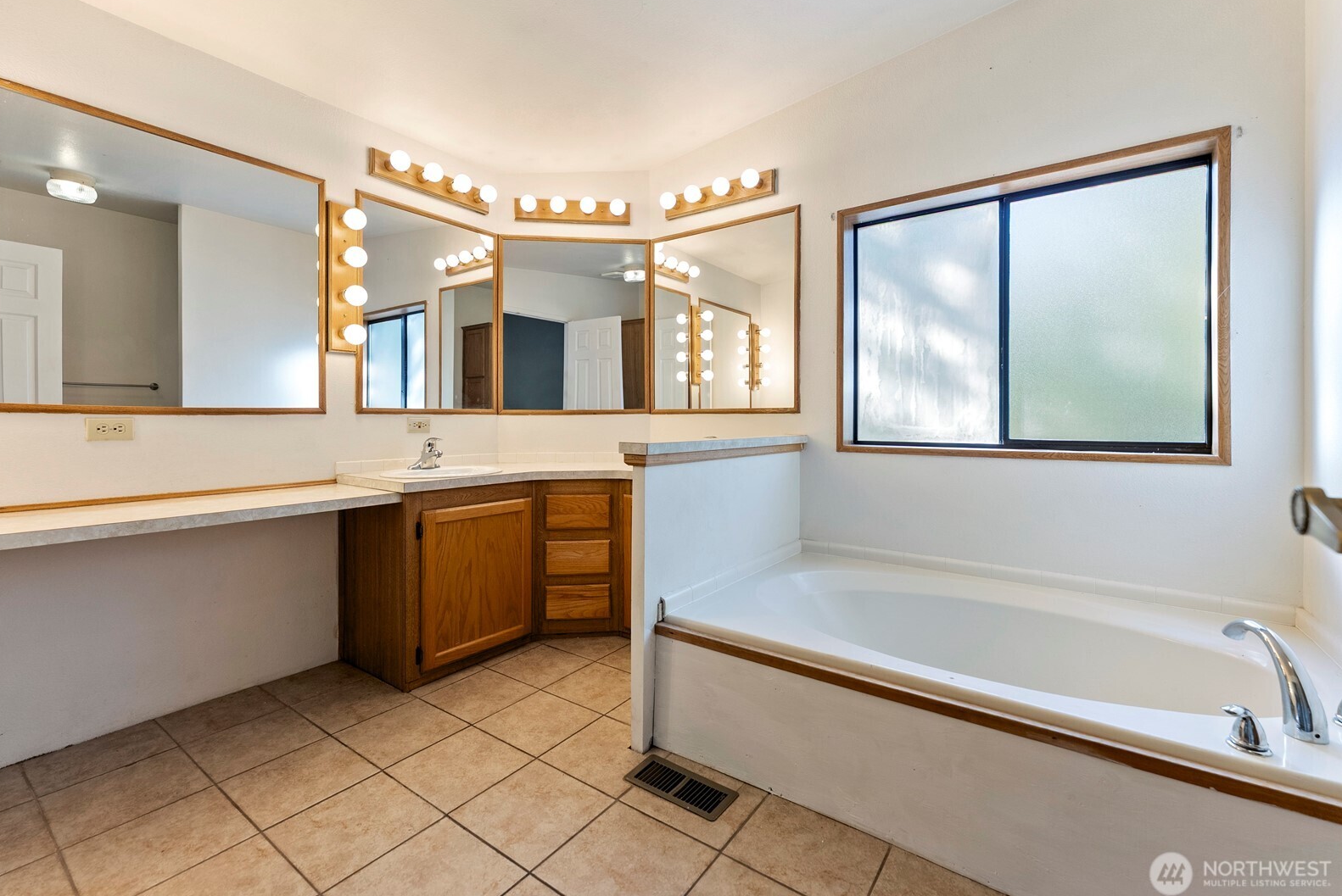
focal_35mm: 15
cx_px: 637
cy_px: 426
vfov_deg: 77.4
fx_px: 560
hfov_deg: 100.3
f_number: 6.3
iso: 400
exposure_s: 1/40
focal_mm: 14
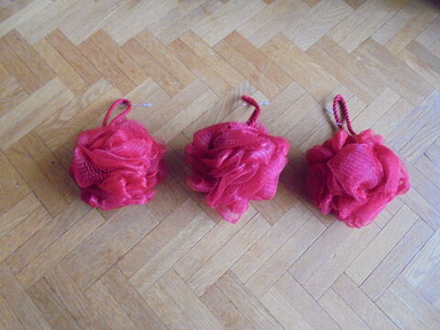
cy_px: 165
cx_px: 220
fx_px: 330
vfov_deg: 53.1
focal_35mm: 26
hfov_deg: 67.3
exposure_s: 1/30
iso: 800
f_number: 3.5
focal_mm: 4.6
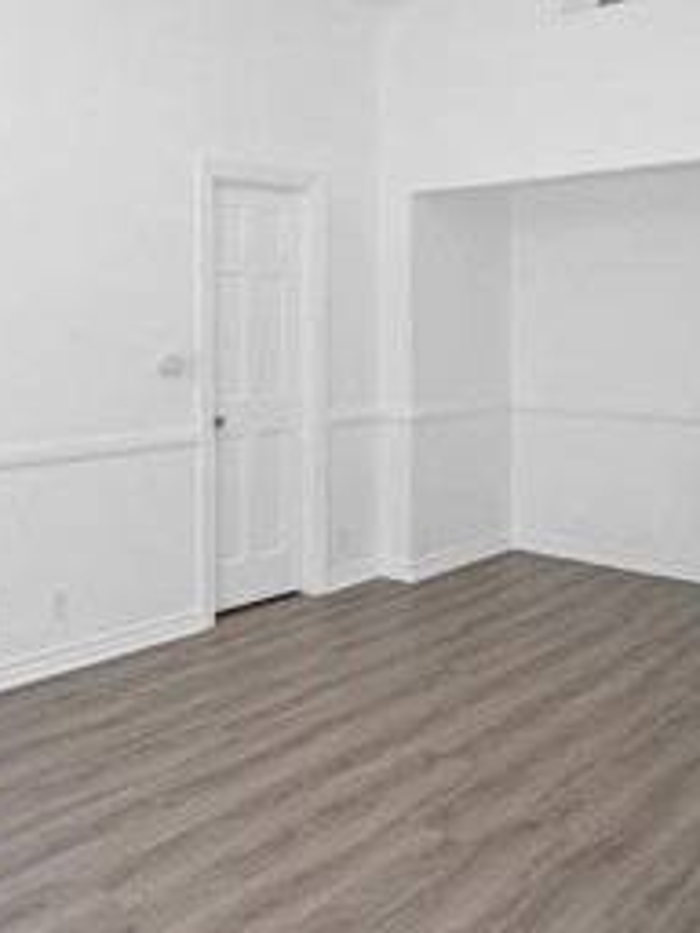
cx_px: 244
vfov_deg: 49.0
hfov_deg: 38.1
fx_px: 1003
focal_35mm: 37
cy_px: 310
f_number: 8
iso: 125
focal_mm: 15.5
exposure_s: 1/3
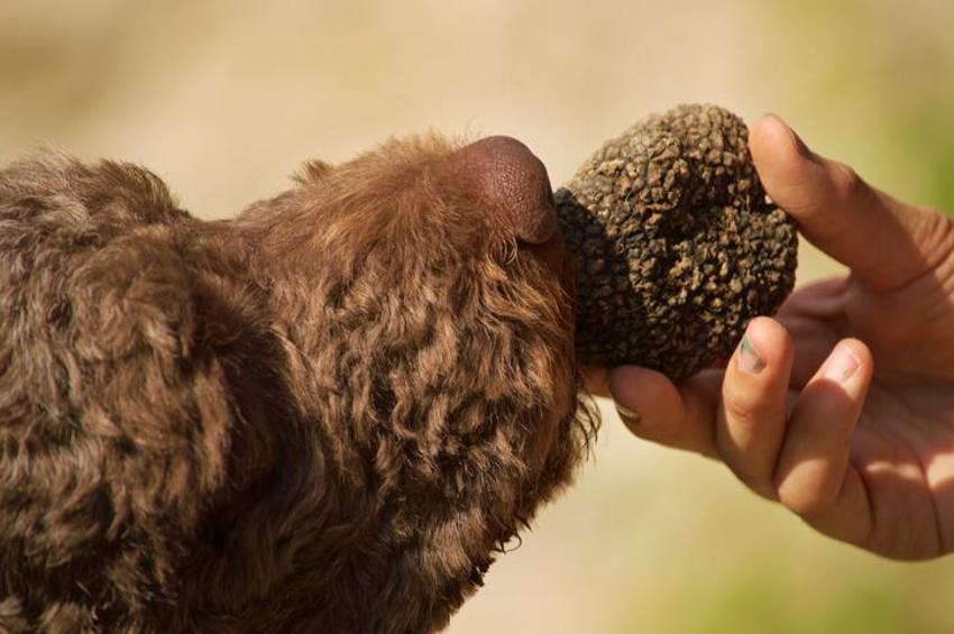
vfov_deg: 4.6
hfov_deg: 6.9
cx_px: 477
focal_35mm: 300
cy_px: 317
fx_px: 7942
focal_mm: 200
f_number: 5.6
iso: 100
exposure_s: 1/500
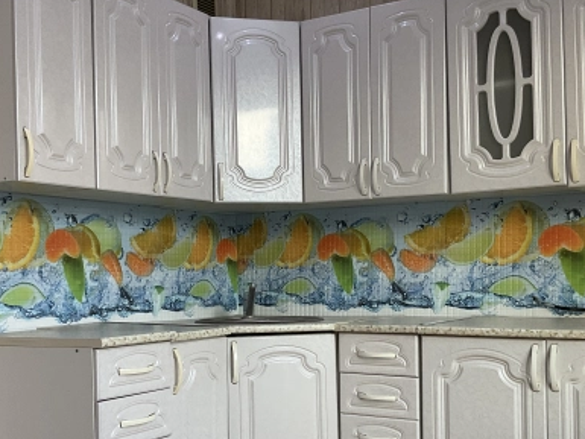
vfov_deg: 30.7
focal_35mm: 47
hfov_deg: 40.4
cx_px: 301
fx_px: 795
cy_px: 278
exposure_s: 1/50
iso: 50
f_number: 1.8
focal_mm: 3
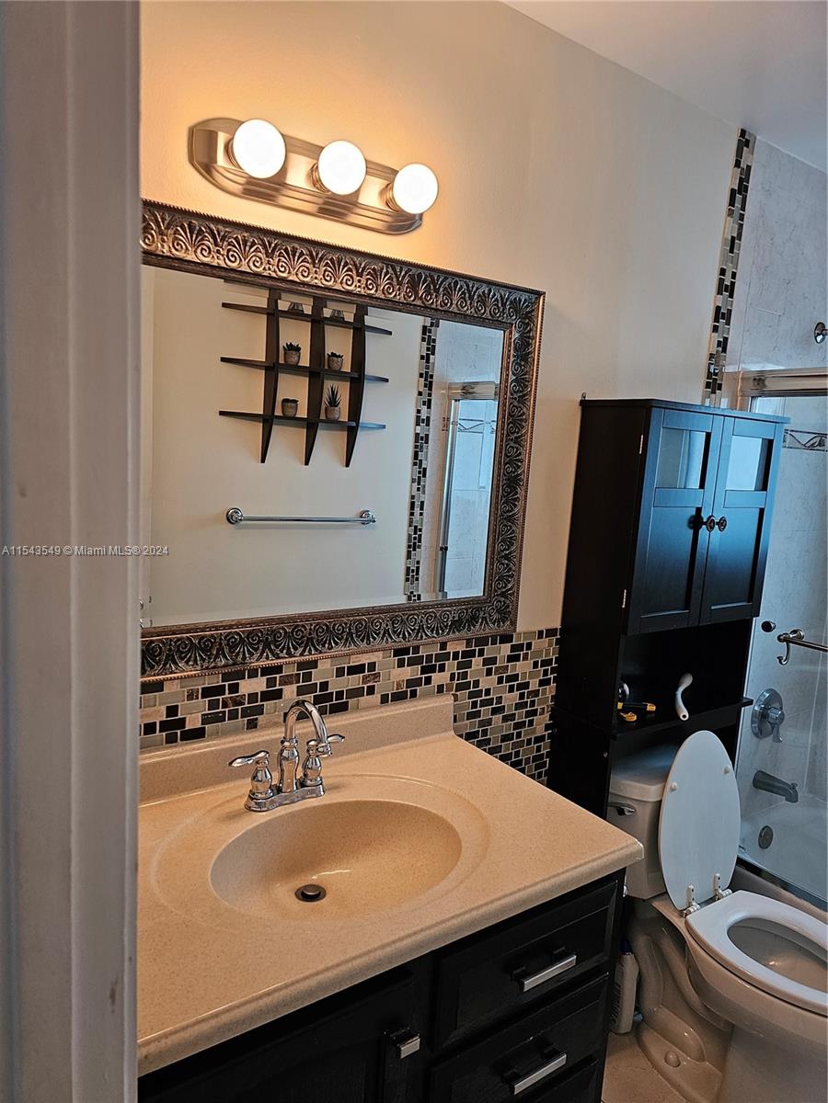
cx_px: 414
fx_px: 734
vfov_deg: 73.9
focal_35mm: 23
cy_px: 552
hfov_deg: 58.9
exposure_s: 1/120
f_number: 1.7
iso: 200
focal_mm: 6.3
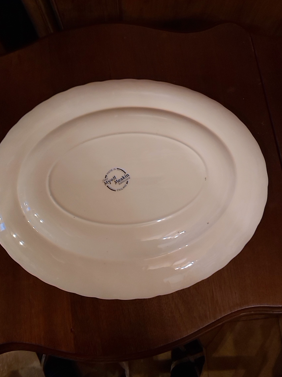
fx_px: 304
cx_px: 132
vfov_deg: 63.4
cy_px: 176
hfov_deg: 49.7
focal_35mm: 28
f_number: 1.7
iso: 400
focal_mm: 3.92
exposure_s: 1/25
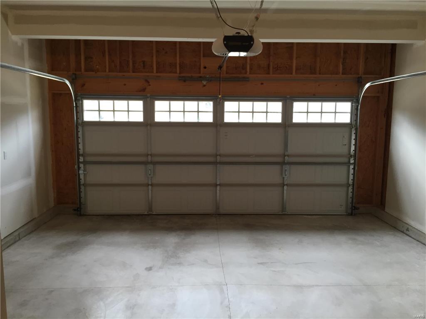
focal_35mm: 29
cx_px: 213
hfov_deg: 61.7
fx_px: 357
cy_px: 160
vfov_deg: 48.2
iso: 40
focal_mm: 4.15
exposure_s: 1/30
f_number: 2.2
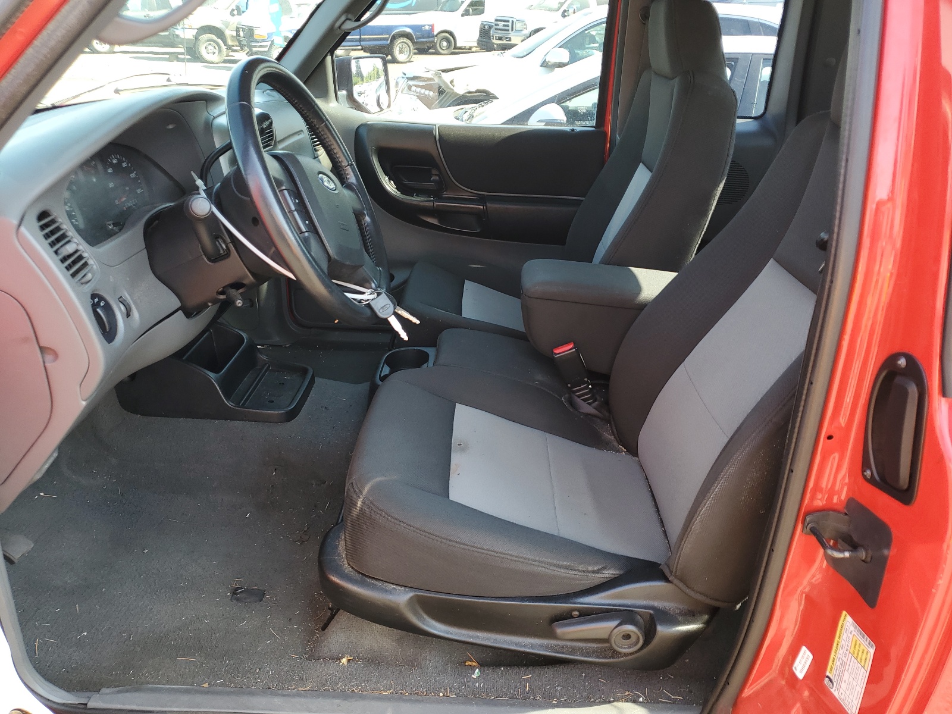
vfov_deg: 53.1
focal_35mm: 26
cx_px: 476
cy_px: 357
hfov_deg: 67.3
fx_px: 715
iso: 50
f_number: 1.5
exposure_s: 1/135
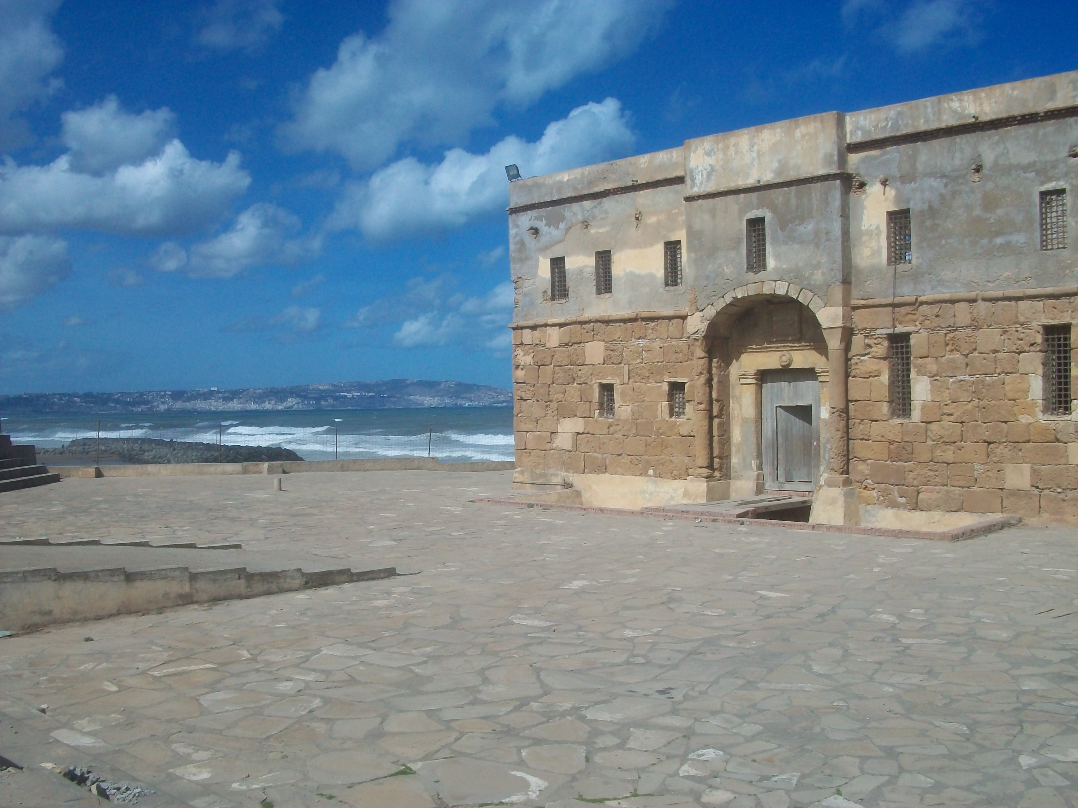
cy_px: 404
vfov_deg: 41.8
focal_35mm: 34
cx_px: 539
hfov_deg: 54.0
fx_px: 1059
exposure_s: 1/800
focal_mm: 5.7
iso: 80
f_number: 5.5
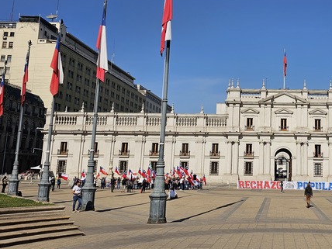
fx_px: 412
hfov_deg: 41.4
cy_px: 109
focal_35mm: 43
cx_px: 278
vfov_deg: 33.6
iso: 10
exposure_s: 1/1559
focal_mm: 6.3
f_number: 1.7
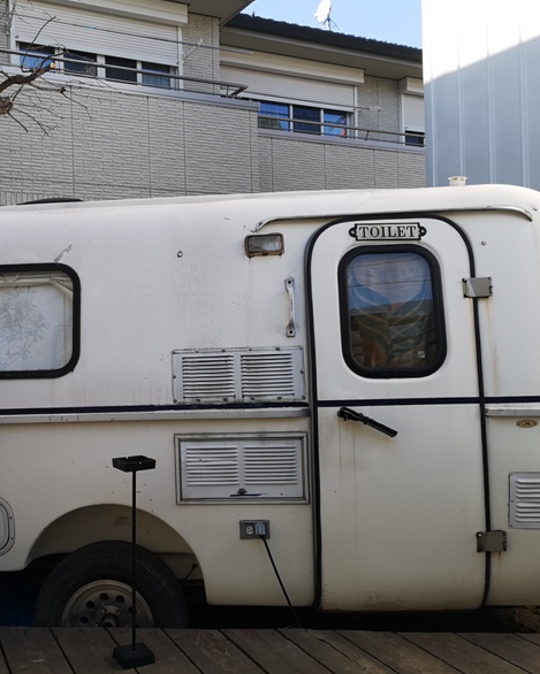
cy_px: 335
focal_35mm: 36
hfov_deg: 40.6
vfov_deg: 50.3
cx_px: 173
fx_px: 719
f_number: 1.8
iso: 50
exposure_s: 1/752
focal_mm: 3.95
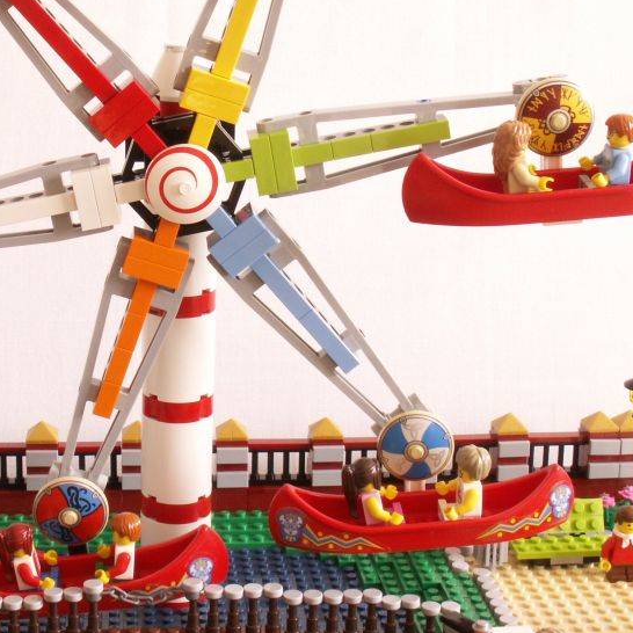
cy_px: 190
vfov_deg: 25.2
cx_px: 179
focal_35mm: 68
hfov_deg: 25.1
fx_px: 1407
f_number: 8
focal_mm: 6.86
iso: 50
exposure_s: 1/4
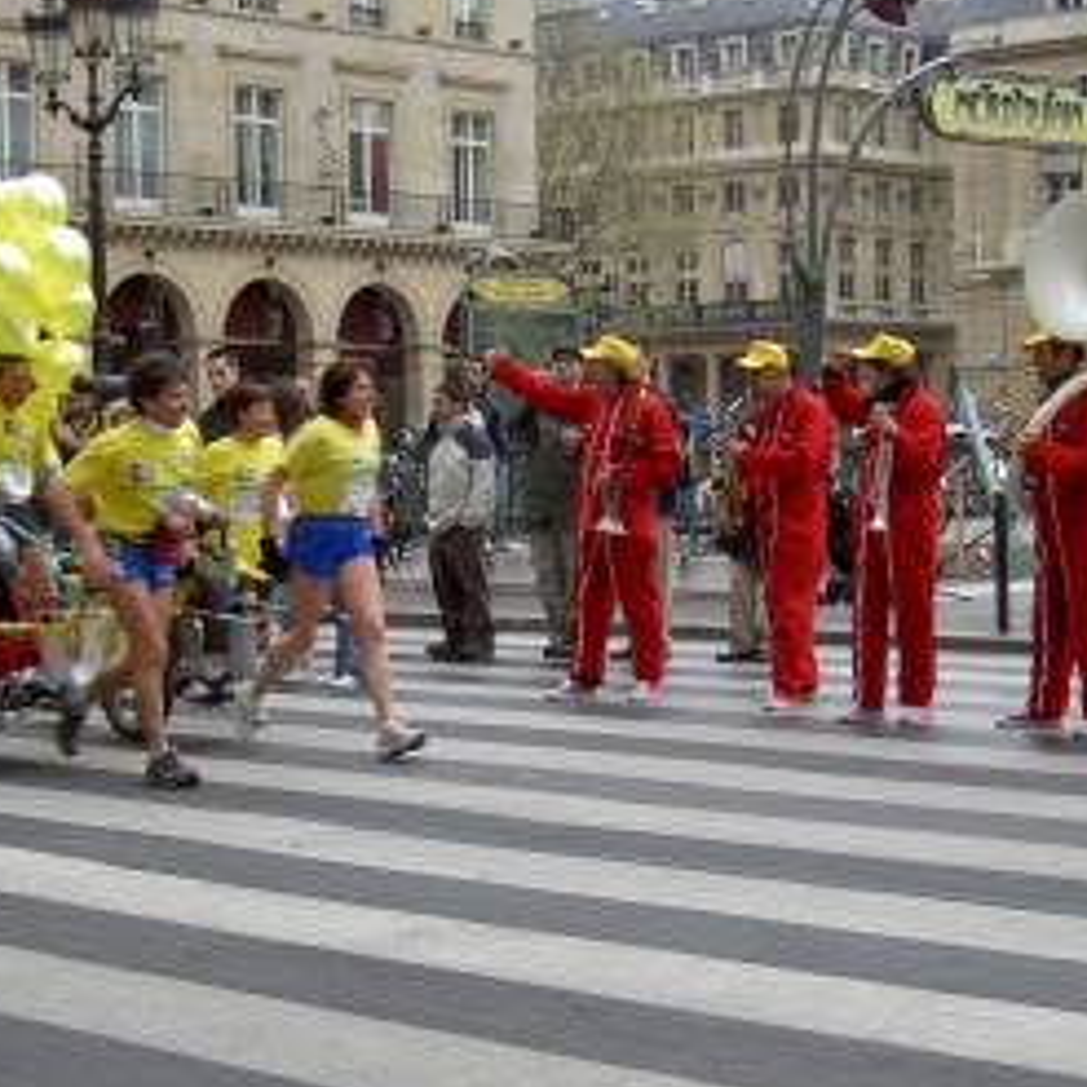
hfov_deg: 21.9
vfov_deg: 21.9
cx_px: 601
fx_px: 2807
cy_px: 592
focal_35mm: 79
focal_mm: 11.3
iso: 100
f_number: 3.3
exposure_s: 1/68.5
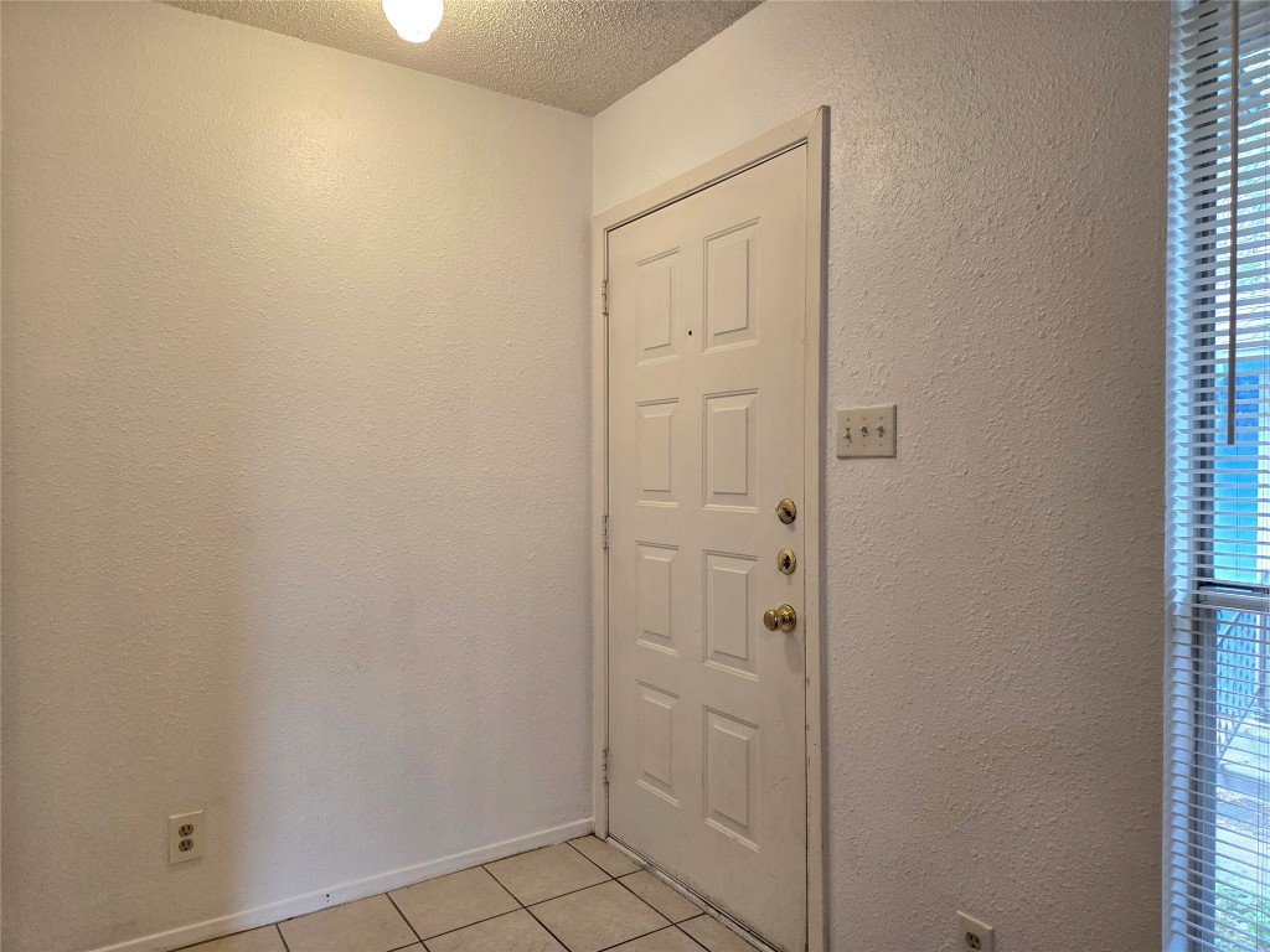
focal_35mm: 23
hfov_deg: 73.9
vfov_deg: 58.9
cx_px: 635
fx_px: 844
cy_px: 476
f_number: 1.8
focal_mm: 5.4
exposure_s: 1/120
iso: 200
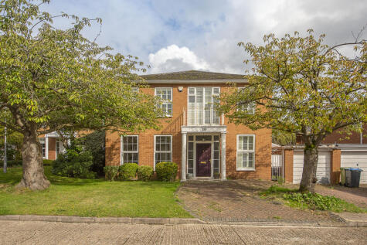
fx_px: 214
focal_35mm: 21
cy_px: 122
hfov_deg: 81.2
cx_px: 184
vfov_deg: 59.5
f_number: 5.6
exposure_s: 1/3200
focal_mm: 21
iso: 400
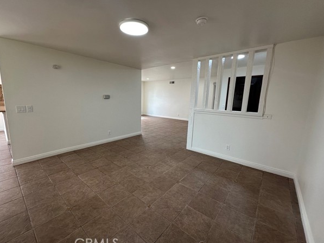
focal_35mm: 15
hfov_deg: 98.1
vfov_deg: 81.8
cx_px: 154
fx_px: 140
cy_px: 121
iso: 160
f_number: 2.2
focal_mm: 2.22
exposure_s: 1/120
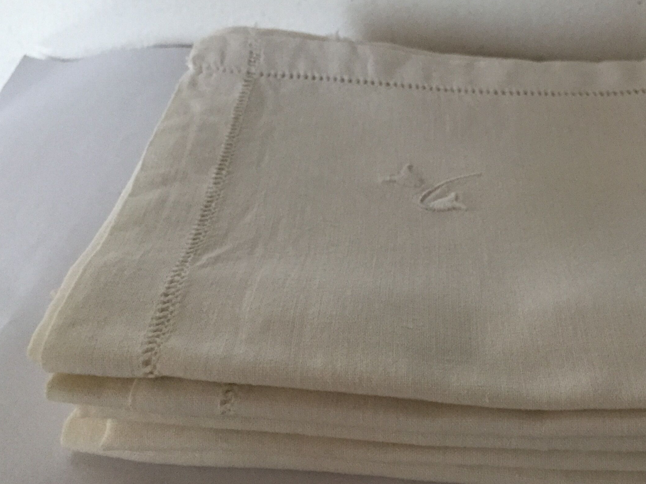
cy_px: 305
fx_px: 840
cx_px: 485
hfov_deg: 40.8
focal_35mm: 45
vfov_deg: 32.0
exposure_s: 1/17
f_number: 2.2
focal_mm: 4.15
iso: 250
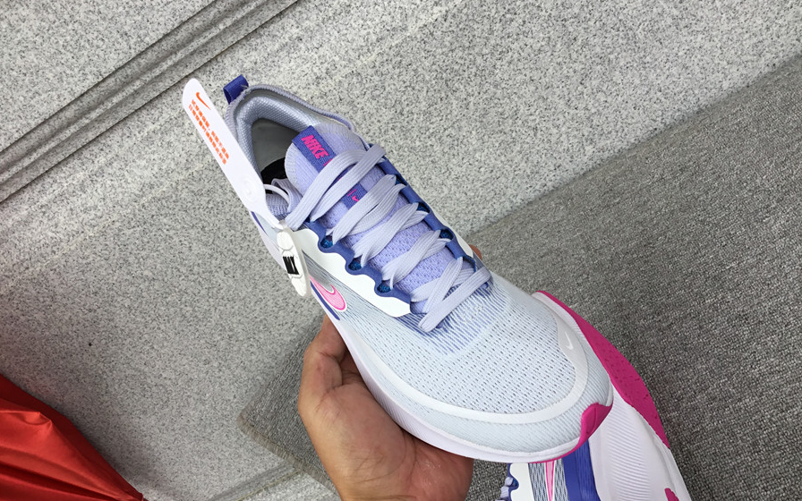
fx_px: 721
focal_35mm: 33
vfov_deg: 38.3
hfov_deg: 58.1
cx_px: 400
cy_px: 276
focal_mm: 3.3
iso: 25
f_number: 2.4
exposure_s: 1/123
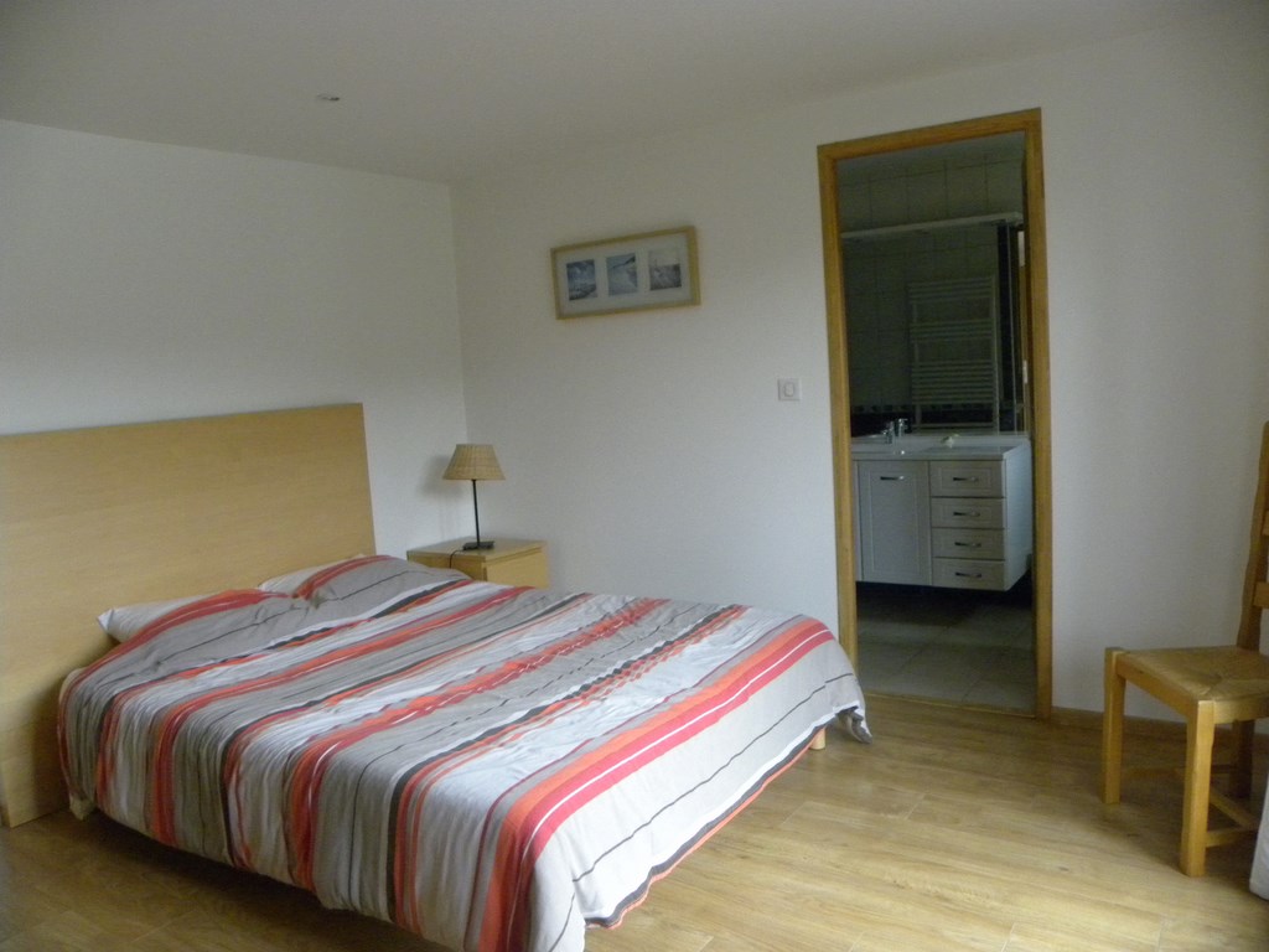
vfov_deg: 53.1
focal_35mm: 26
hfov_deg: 67.3
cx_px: 634
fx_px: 953
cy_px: 476
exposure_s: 1/9.6
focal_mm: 4.6
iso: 456
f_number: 2.8
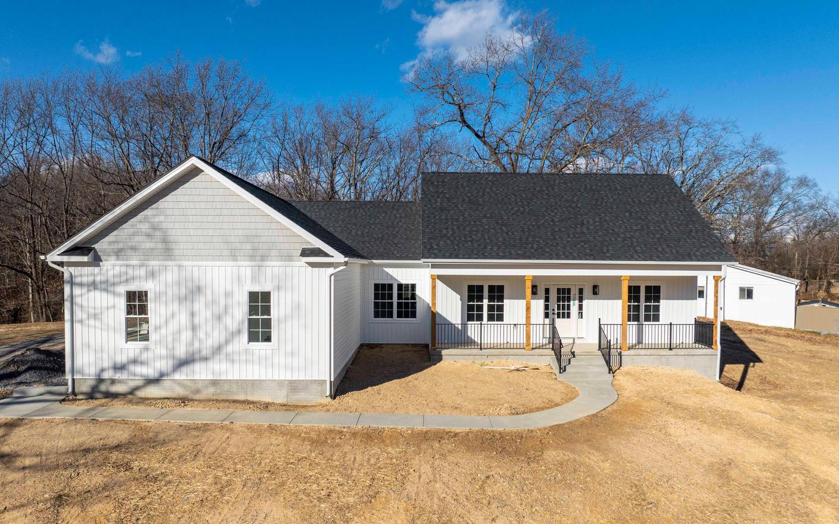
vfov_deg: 47.5
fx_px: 595
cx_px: 424
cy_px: 286
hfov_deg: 70.4
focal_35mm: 26
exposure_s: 1/3200
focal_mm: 12.29
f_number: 2.8
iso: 120
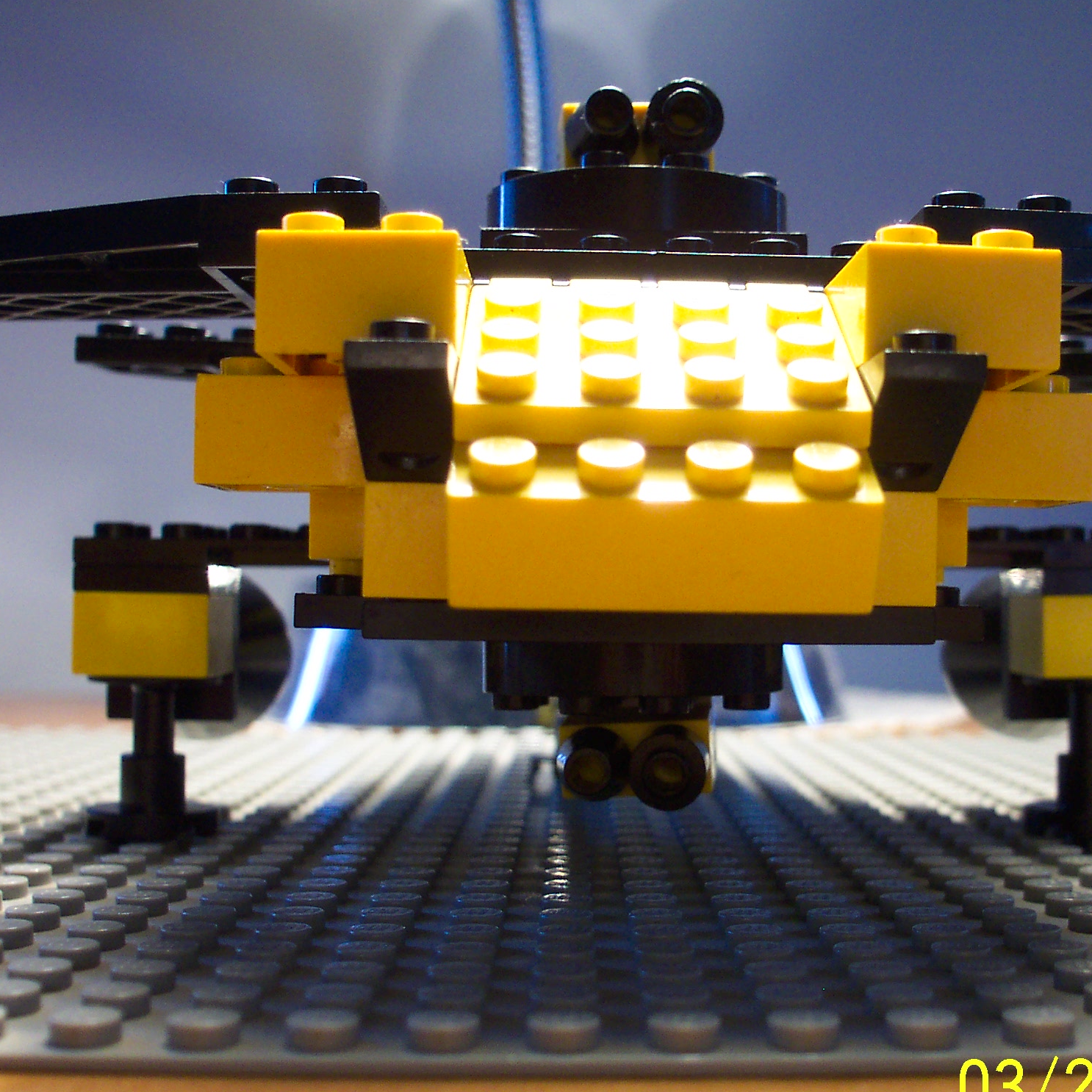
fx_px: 1749
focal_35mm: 49
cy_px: 586
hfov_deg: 34.7
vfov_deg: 34.7
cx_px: 598
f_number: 2.8
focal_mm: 7.5
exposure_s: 1/30
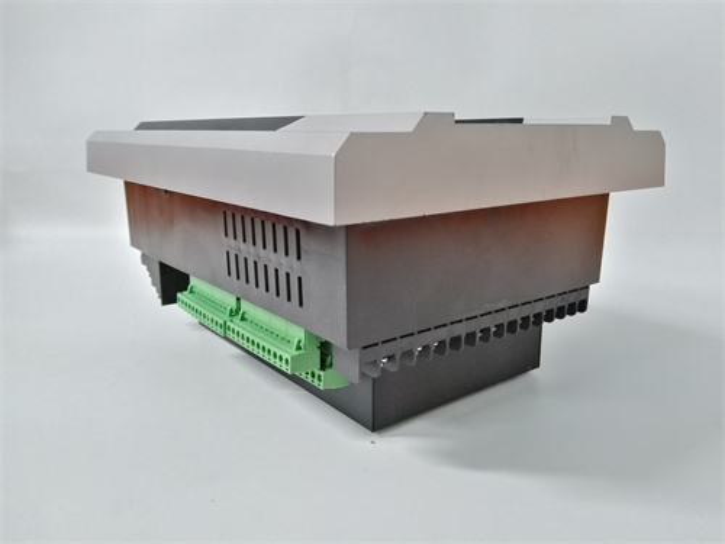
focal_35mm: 26
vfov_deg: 53.1
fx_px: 545
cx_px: 362
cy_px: 272
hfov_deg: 67.3
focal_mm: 3.63
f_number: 1.8
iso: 419
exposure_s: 1/20
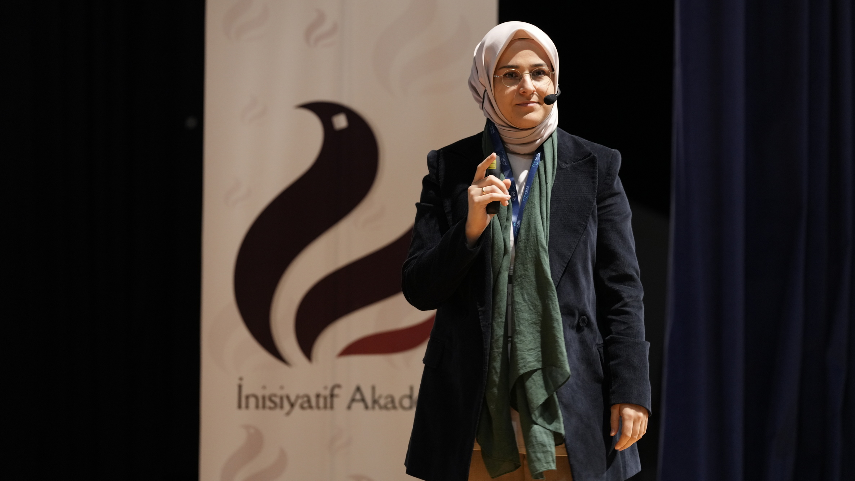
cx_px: 428
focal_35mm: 210
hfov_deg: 10.3
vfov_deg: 5.8
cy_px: 212
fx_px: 4761
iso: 2000
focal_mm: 200
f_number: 4
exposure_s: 1/125
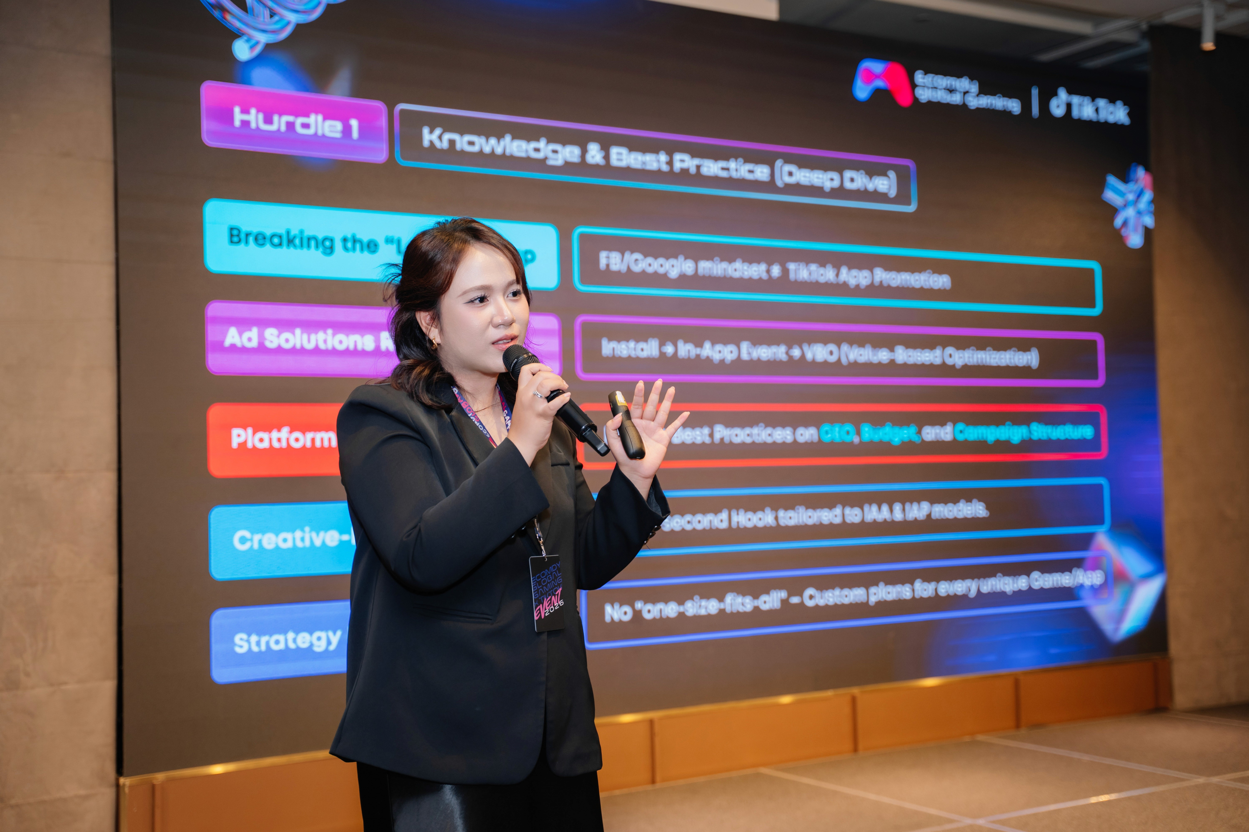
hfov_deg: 42.7
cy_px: 416
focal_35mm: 46
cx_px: 624
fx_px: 1599
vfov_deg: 29.2
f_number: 2.8
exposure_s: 1/200
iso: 800
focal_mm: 46.1
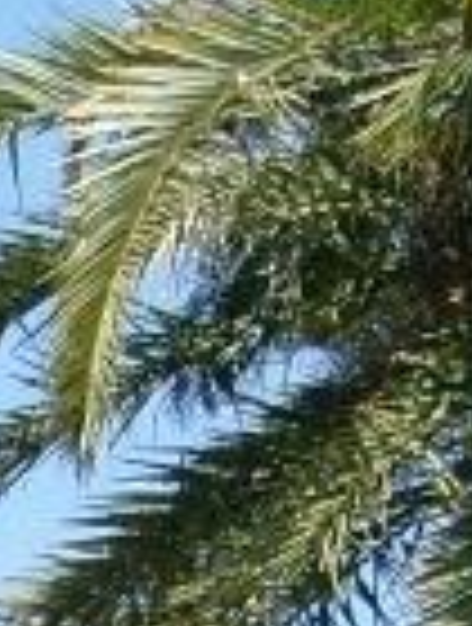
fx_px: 4651
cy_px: 1401
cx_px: -616
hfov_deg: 5.6
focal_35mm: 257
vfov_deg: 7.3
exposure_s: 1/250
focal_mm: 5.8
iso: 80
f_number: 7.1
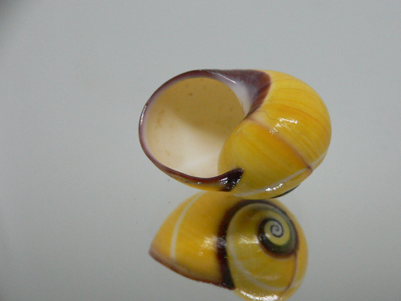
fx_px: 452
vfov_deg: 36.8
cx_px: 221
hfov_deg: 47.8
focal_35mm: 39
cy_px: 167
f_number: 2.8
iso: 200
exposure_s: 1/60
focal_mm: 4.6
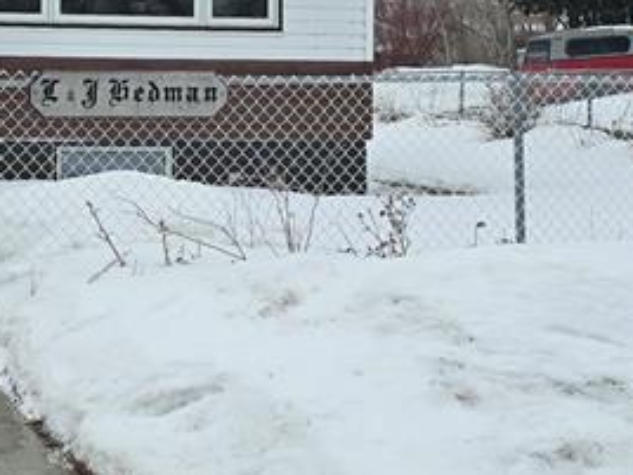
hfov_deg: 21.7
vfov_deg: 16.5
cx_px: 61
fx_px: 1609
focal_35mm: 88
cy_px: 35
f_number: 1.7
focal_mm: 6.3
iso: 12
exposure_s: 1/640
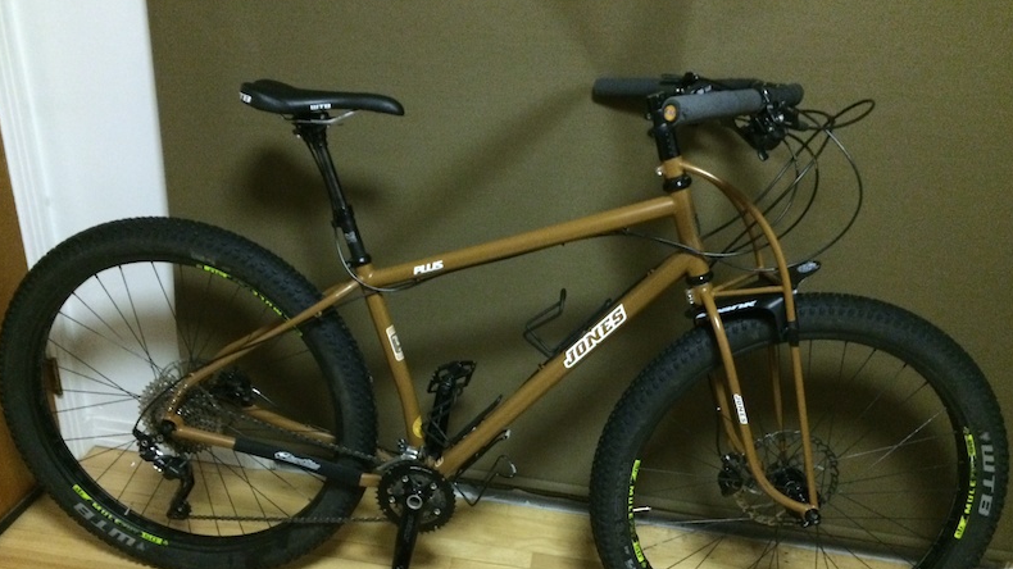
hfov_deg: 61.0
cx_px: 506
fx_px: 859
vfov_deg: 36.4
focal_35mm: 32
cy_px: 365
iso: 400
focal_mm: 4.15
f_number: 2.2
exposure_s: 1/15
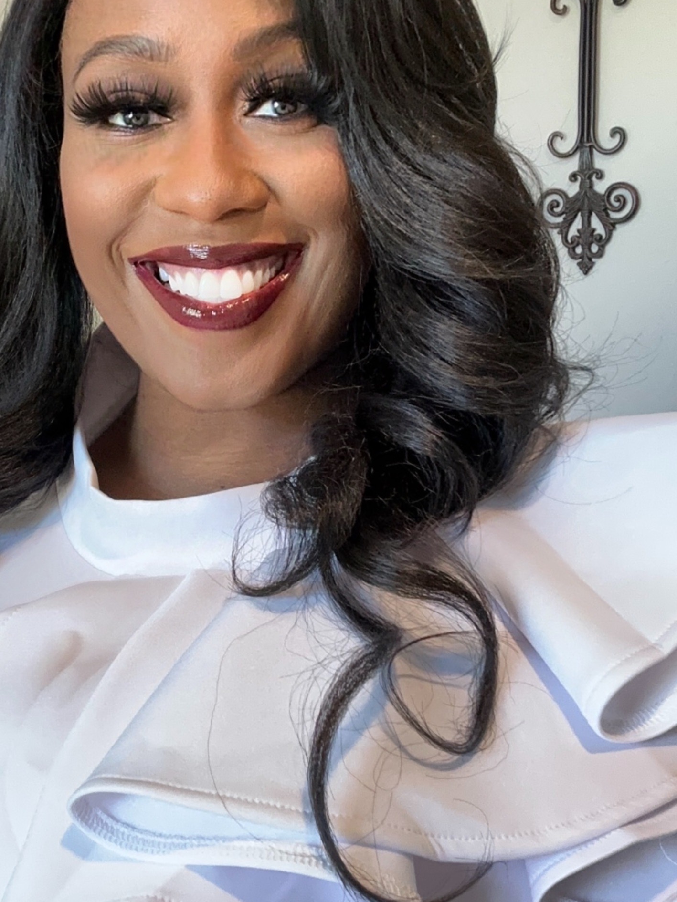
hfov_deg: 29.5
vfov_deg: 38.9
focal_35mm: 49
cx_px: 248
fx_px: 1278
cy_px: 419
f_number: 1.9
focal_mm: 2.69
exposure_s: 1/40
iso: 250
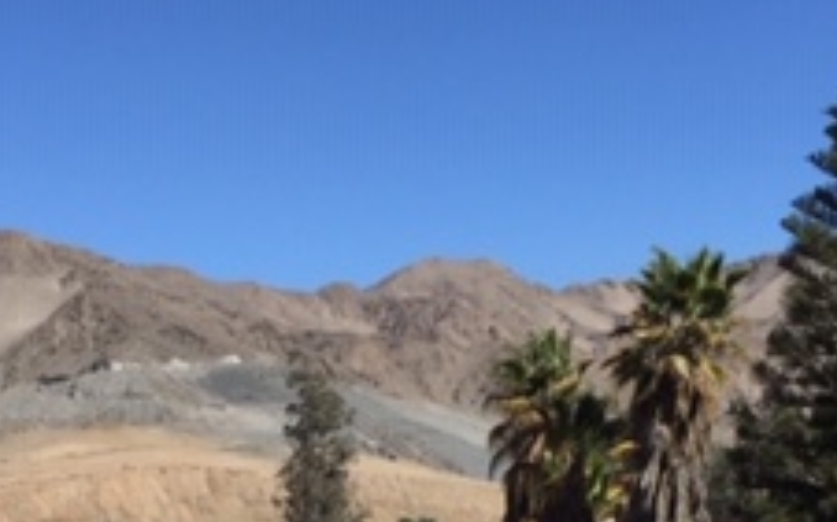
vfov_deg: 13.8
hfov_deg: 23.6
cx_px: 226
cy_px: 851
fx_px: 1984
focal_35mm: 87
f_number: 2.2
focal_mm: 4.15
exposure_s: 1/2475
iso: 32
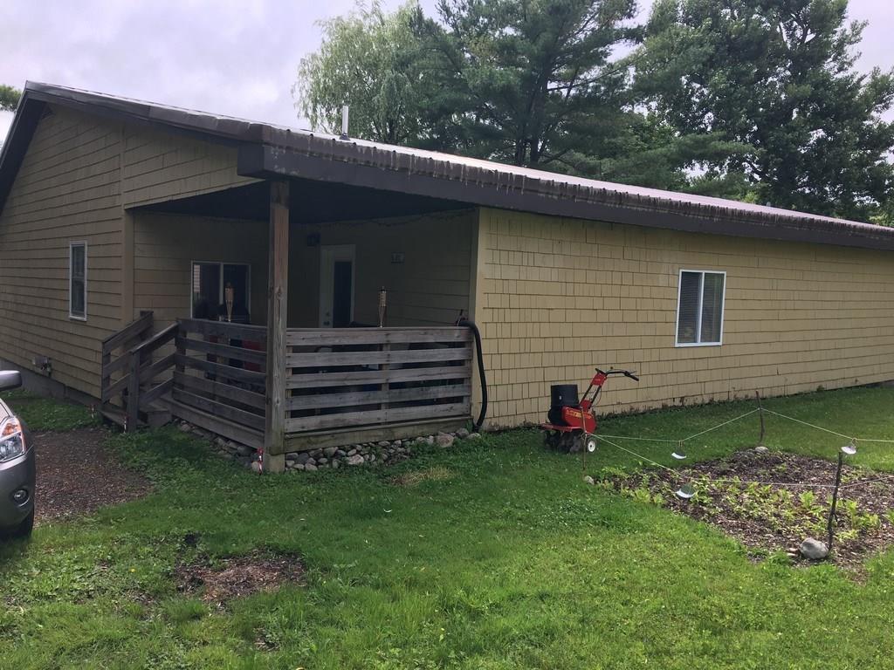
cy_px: 335
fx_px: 749
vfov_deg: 48.2
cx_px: 447
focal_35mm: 29
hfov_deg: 61.7
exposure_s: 1/718
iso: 25
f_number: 2.2
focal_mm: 4.15
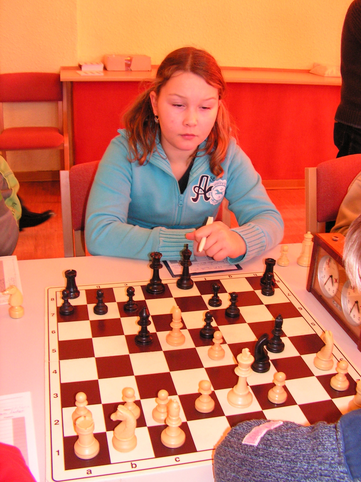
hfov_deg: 39.7
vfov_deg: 51.4
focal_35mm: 36
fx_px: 501
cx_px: 180
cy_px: 241
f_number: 3.2
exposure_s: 1/40
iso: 200
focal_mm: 6
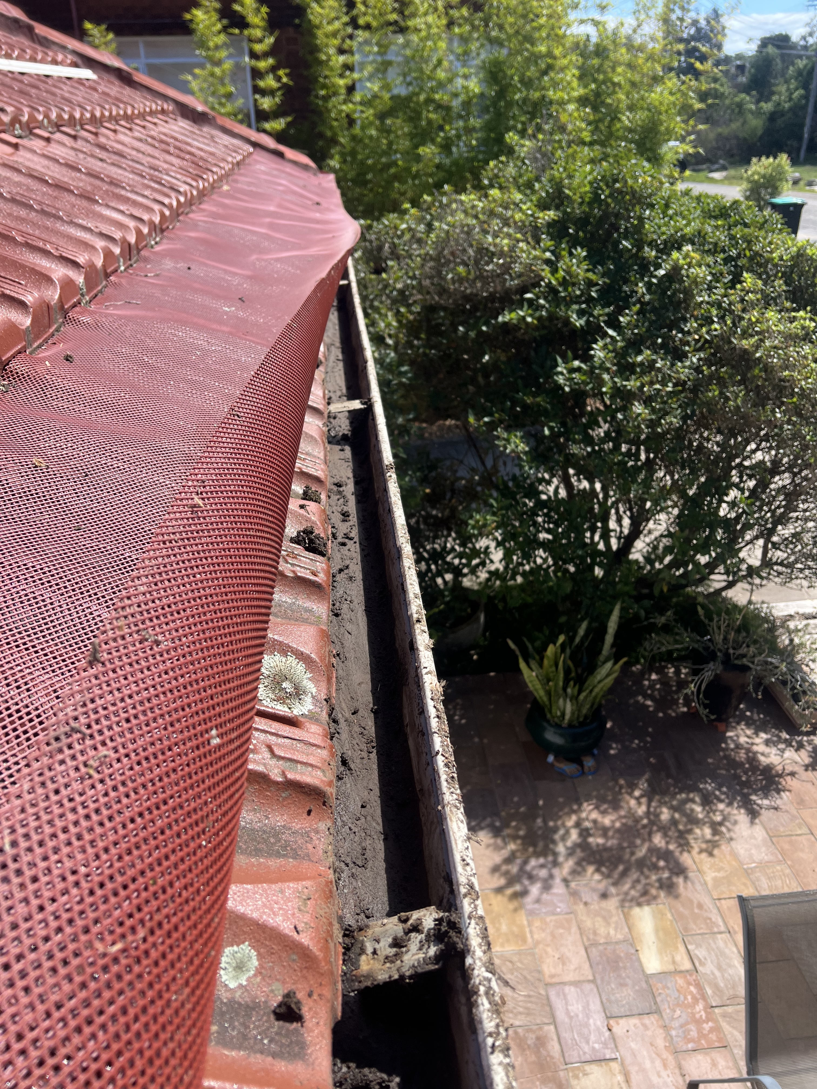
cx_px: 408
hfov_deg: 53.1
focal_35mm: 26
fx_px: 818
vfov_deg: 67.3
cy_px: 544
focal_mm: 5.7
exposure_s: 1/2045
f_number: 1.5
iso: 50
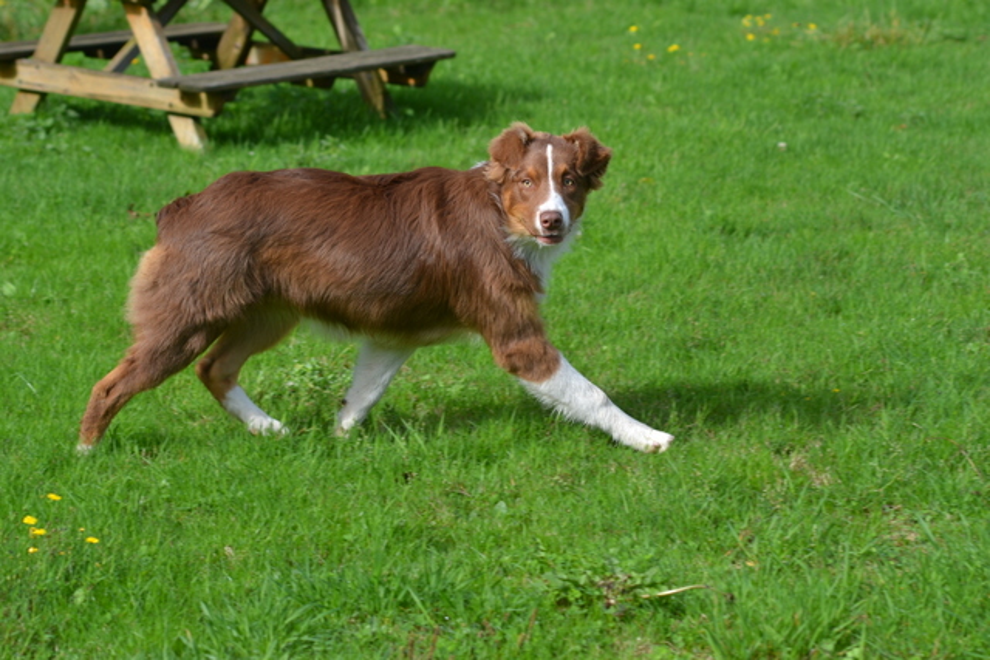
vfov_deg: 9.2
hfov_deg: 13.7
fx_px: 4126
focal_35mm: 150
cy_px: 330
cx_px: 495
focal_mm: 100
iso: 140
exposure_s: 1/500
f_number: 5.6
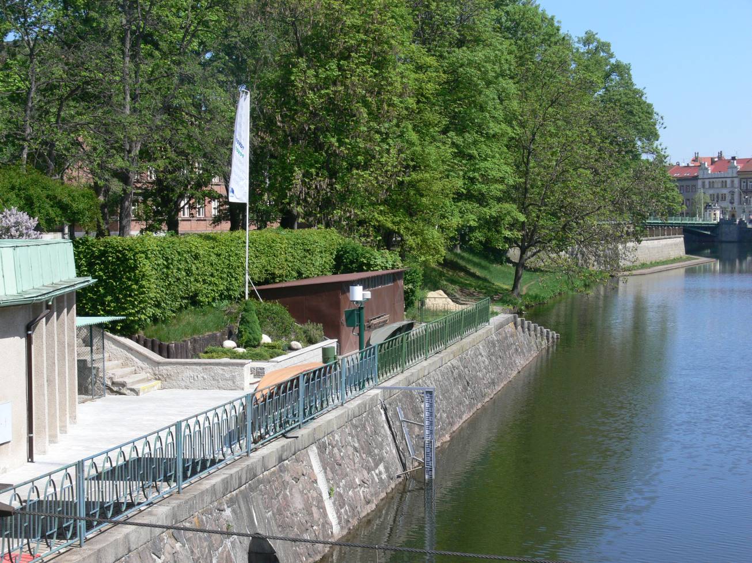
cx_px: 376
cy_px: 282
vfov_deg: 23.3
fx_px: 1368
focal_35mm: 63
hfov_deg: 30.7
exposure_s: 1/400
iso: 100
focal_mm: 13.4
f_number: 5.6
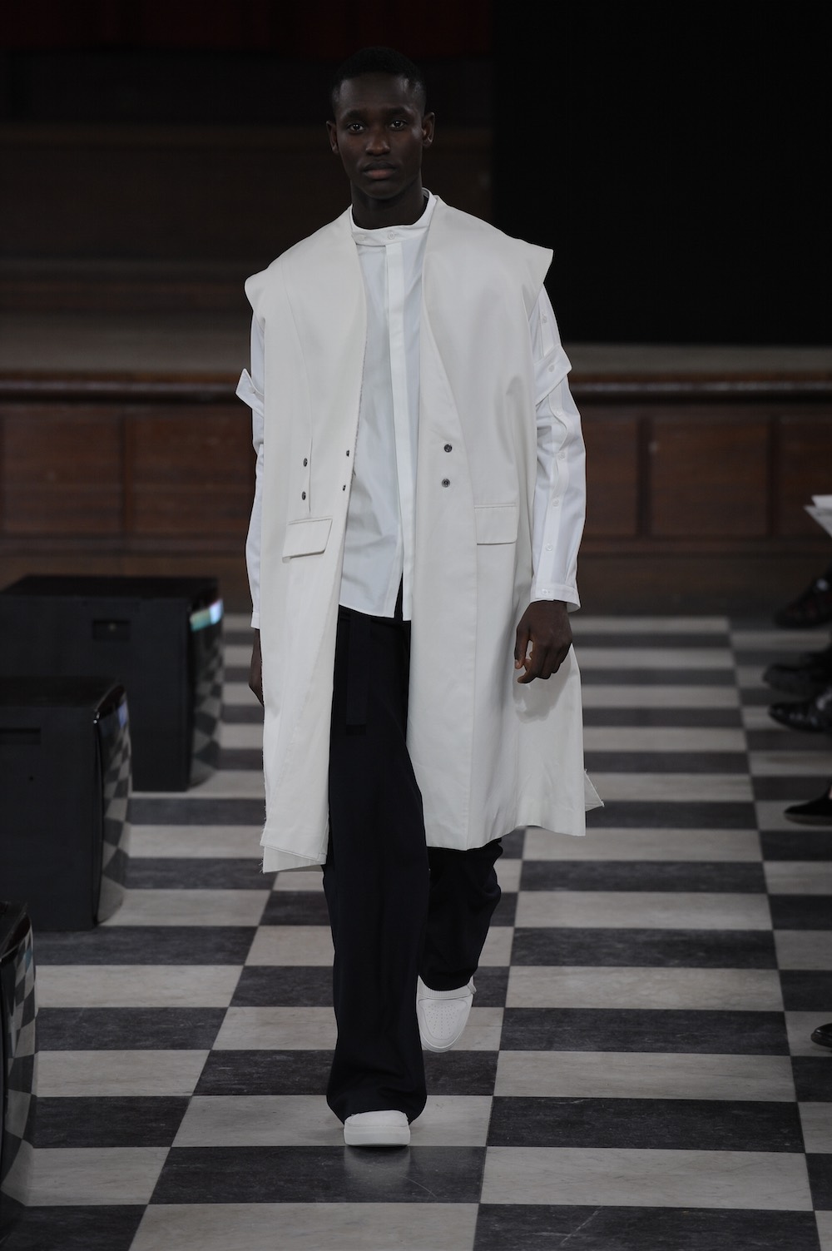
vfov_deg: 10.3
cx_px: 416
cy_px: 626
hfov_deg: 6.9
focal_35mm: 200
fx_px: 6942
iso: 1000
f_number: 4.5
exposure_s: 1/500
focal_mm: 200
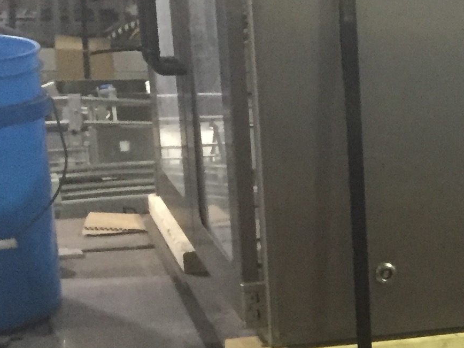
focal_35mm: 109
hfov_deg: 16.9
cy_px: 403
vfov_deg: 13.3
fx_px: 1461
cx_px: 618
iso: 250
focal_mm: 4.15
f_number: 2.2
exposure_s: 1/15
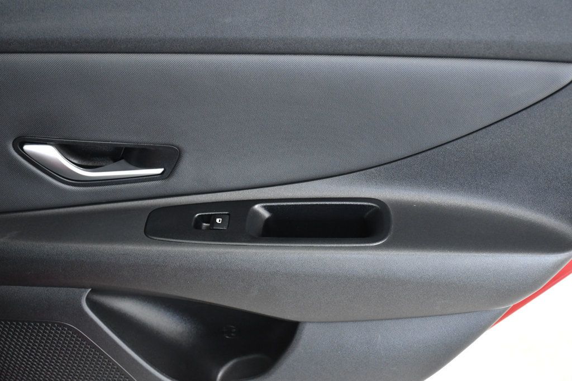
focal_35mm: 67
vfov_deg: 20.3
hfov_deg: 30.1
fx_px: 1064
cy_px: 190
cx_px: 286
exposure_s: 1/125
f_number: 5.6
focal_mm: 45
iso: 2500
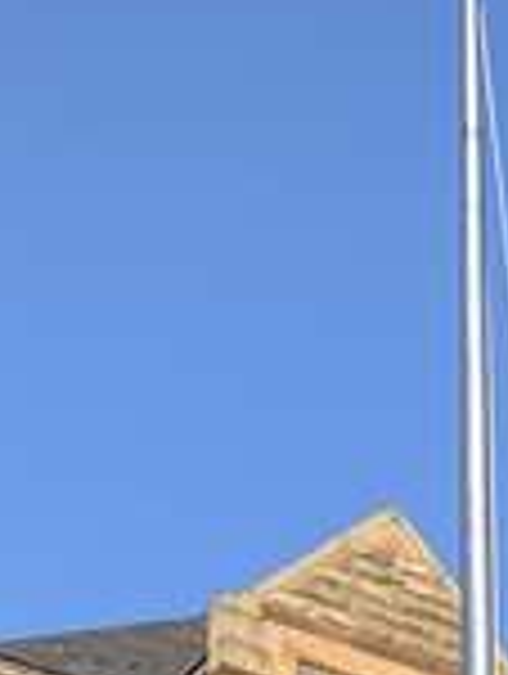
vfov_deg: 11.6
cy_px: 1454
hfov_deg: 9.7
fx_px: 2907
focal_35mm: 149
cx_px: 764
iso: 32
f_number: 1.8
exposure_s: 1/972
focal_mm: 3.99
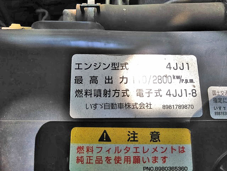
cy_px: 86
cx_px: 114
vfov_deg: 51.4
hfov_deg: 65.3
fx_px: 177
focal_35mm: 27
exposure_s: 1/246
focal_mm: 3.46
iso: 60
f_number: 2.2
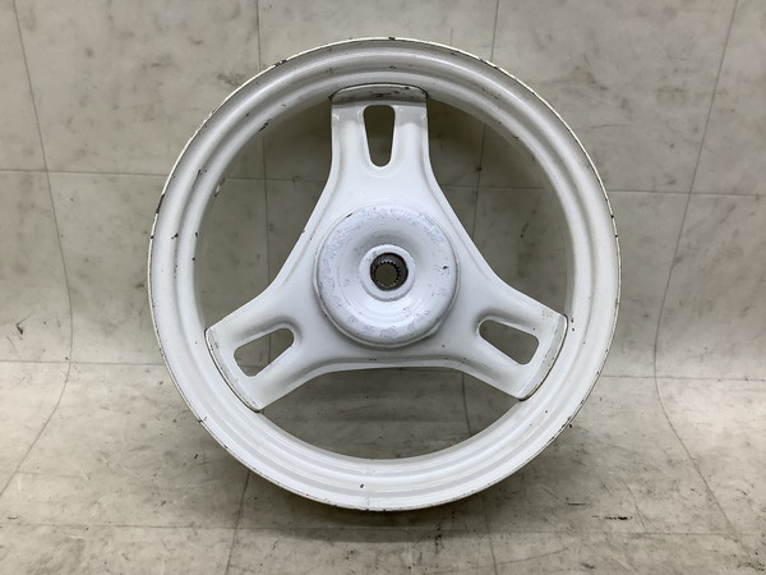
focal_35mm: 31
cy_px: 288
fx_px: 686
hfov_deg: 58.4
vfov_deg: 45.4
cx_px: 383
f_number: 2.4
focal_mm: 3.3
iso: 64
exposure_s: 1/120
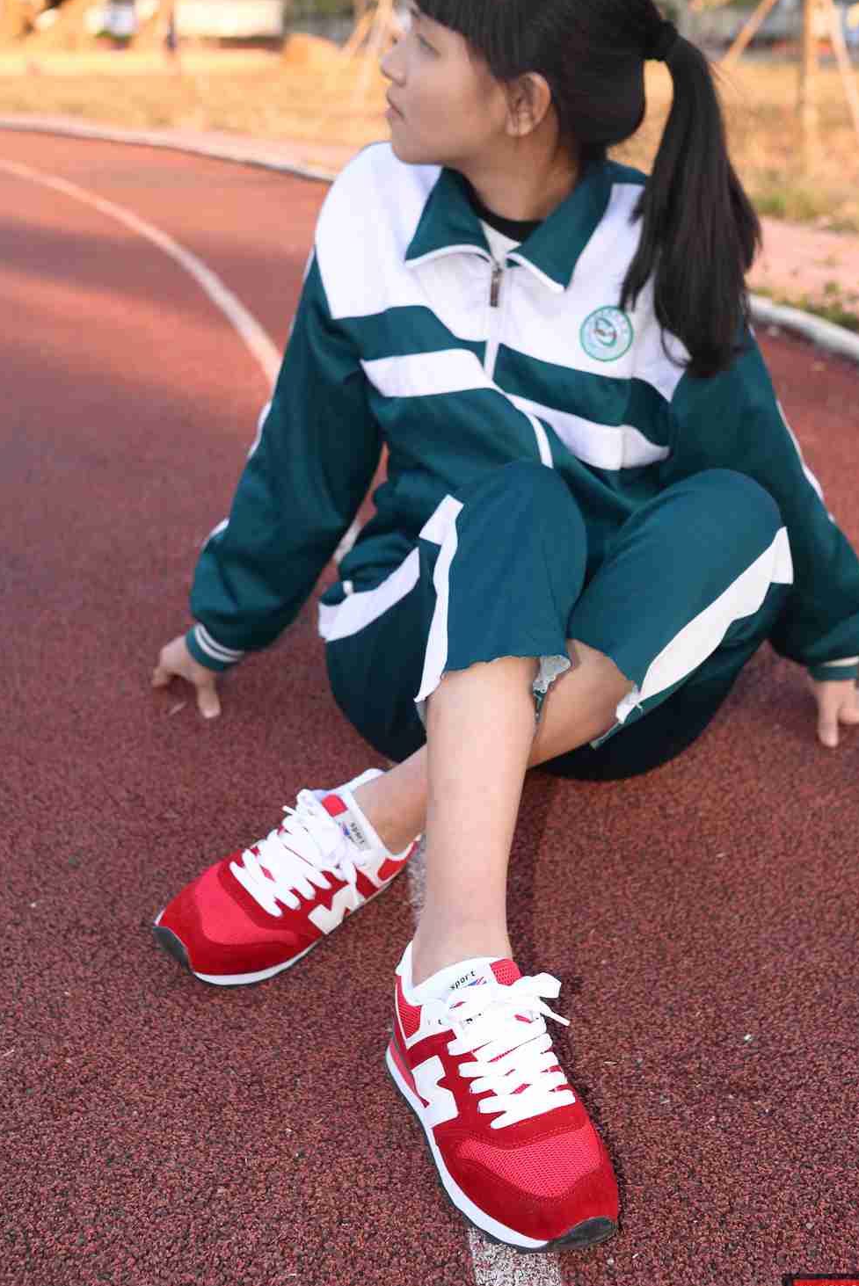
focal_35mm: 43
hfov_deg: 31.2
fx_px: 1537
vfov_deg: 45.3
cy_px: 556
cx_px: 455
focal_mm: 35
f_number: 5.6
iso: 100
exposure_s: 1/80
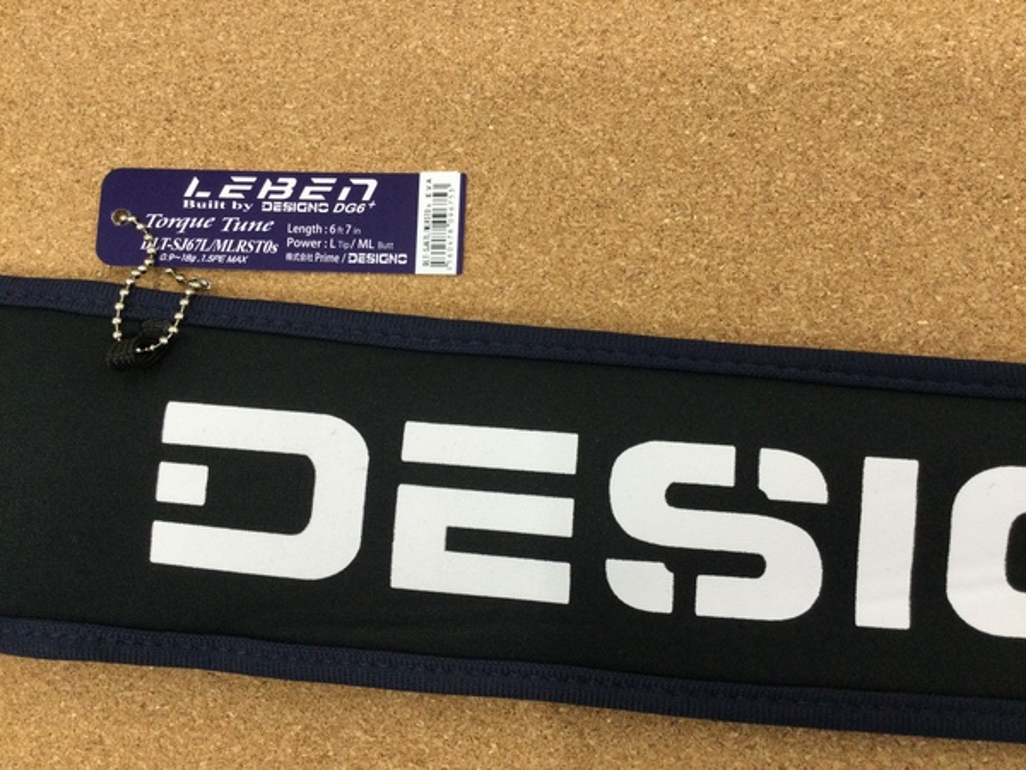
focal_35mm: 31
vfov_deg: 45.4
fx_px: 919
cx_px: 513
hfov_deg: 58.4
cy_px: 385
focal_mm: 3.3
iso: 32
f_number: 2.4
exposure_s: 1/30
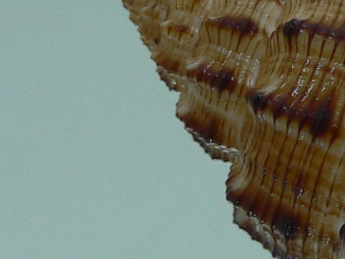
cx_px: 428
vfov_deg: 10.1
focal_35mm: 146
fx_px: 1455
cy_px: 221
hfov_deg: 13.1
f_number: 2.8
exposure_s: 1/60
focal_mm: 4.6
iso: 80
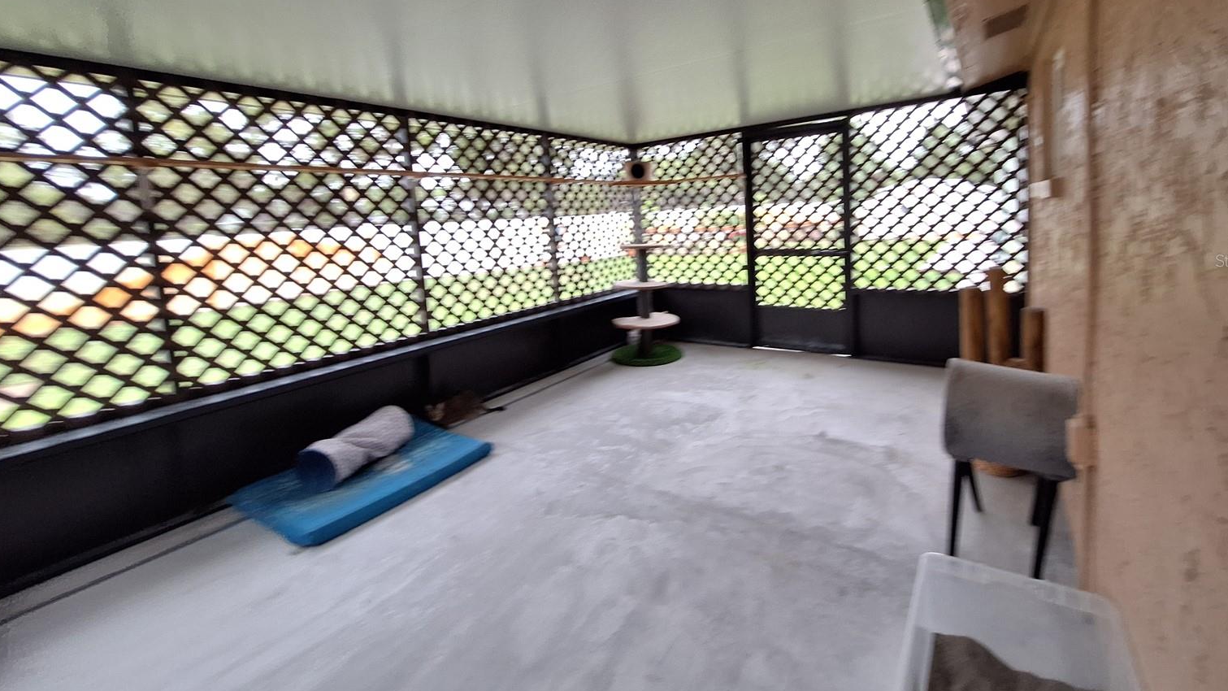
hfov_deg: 102.9
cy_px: 260
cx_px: 642
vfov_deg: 69.4
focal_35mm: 15
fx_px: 488
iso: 64
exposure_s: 1/40
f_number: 2.2
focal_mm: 1.74
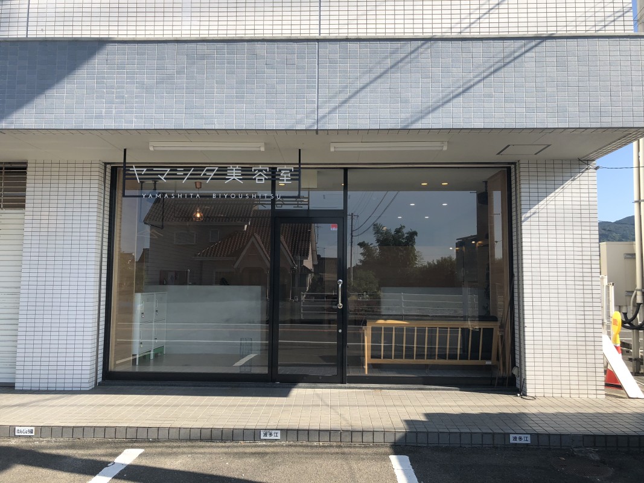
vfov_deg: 49.7
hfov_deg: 63.4
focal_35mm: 28
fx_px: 521
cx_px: 322
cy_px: 242
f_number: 1.8
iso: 20
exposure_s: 1/934
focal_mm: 3.99
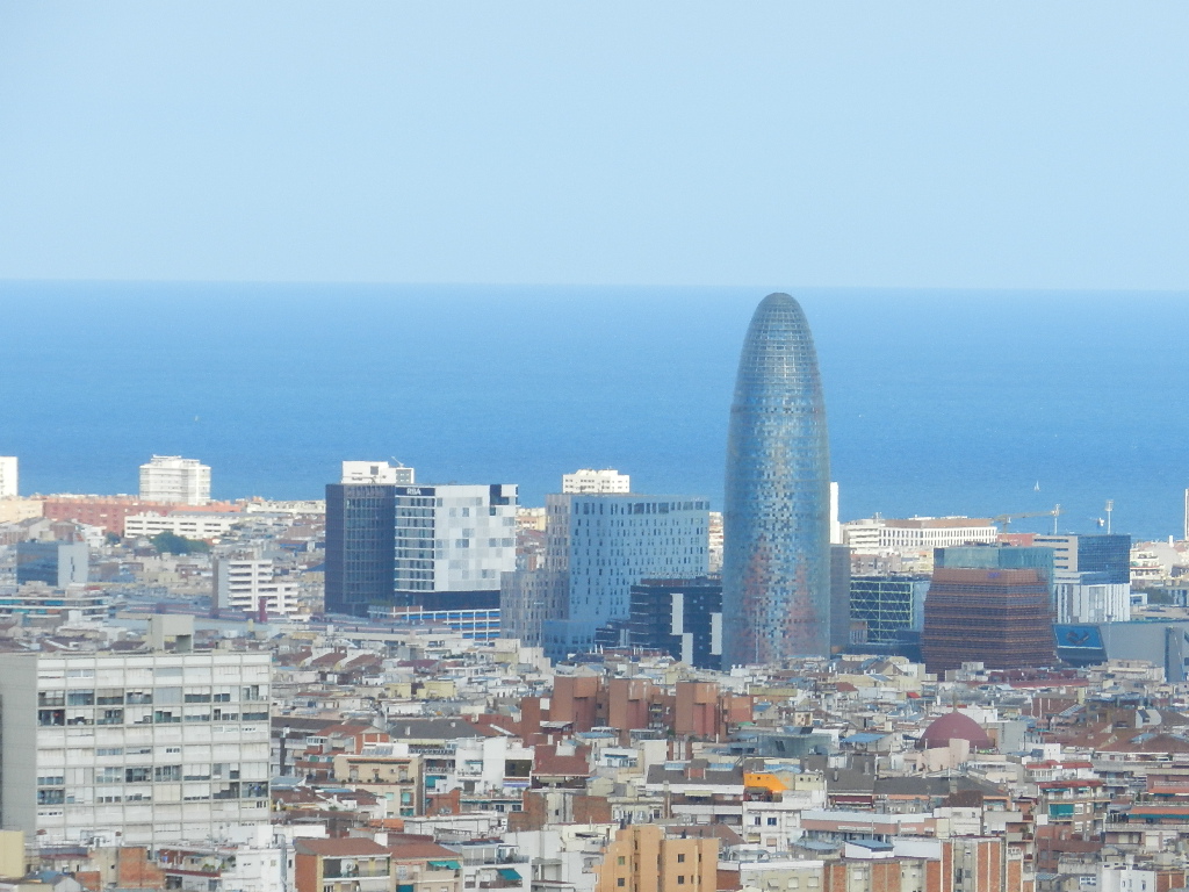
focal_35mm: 340
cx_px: 594
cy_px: 446
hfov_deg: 5.8
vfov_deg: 4.4
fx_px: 11678
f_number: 5.5
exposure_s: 1/640
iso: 160
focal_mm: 60.5
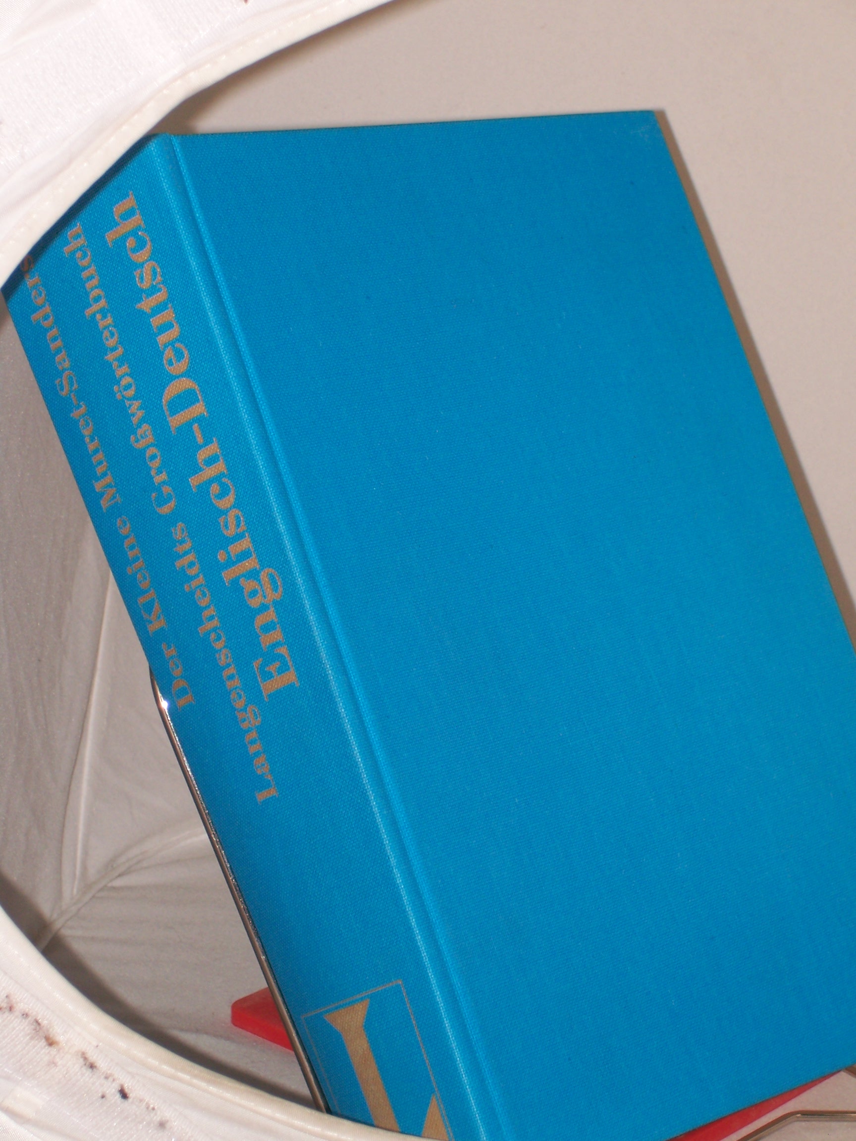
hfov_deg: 14.5
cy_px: 570
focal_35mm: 102
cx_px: 428
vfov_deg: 19.3
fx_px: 3363
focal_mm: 16.8
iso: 80
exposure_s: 1/100
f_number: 4.6
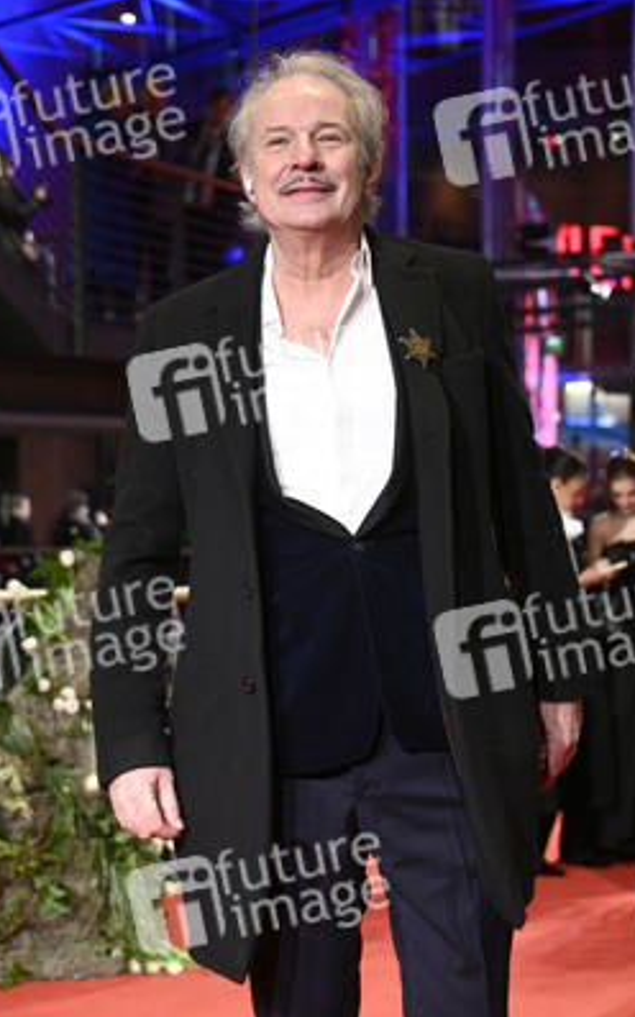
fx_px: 2216
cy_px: 510
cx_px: 333
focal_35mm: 80
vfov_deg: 25.8
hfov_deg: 16.3
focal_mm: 78
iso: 5000
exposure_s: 1/200
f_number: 5
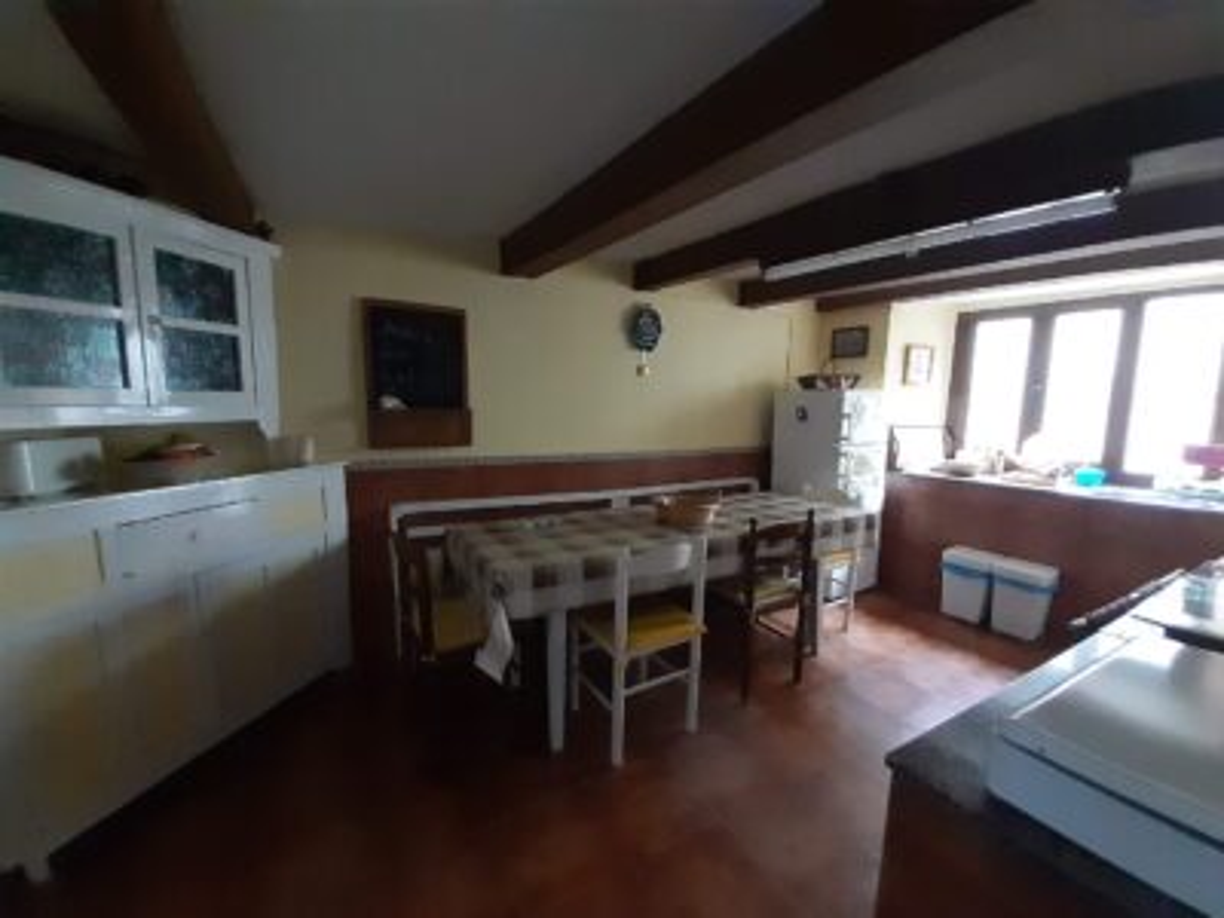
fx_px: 460
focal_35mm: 13
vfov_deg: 89.9
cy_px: 459
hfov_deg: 106.2
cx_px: 612
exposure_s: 1/20
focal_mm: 1.13
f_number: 2.2
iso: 640
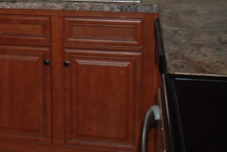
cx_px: -57
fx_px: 517
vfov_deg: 15.9
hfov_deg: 22.5
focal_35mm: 82
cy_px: -38
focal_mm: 20
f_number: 3.8
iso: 200
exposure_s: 1/60
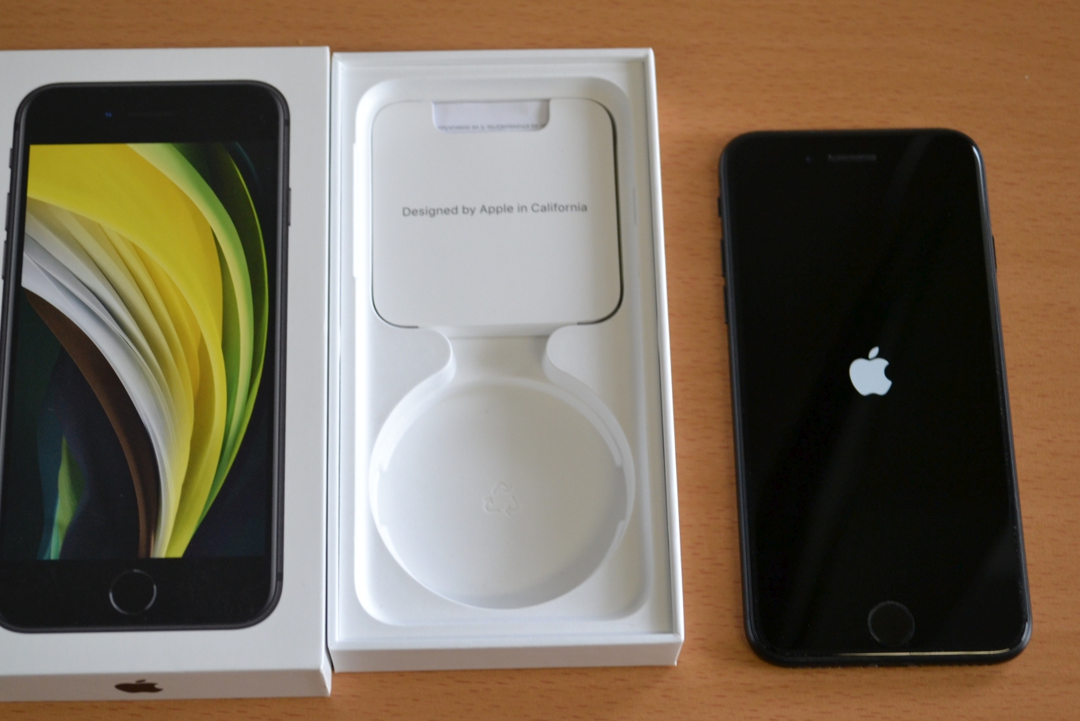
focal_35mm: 70
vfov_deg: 19.5
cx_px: 497
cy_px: 384
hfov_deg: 28.8
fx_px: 2101
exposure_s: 1/60
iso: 640
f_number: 5.3
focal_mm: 40
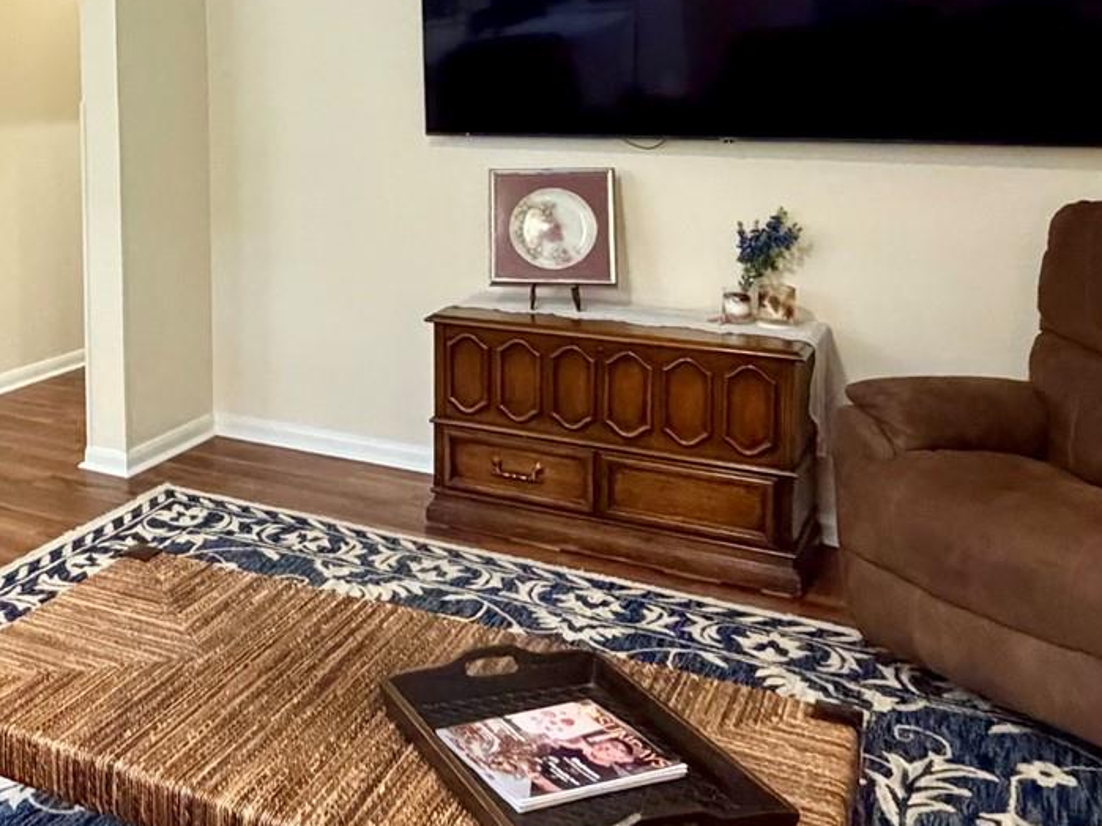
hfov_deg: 42.3
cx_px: 125
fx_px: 1305
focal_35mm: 41
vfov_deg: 34.0
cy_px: 158
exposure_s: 1/60
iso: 1000
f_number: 2.2
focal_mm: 2.22
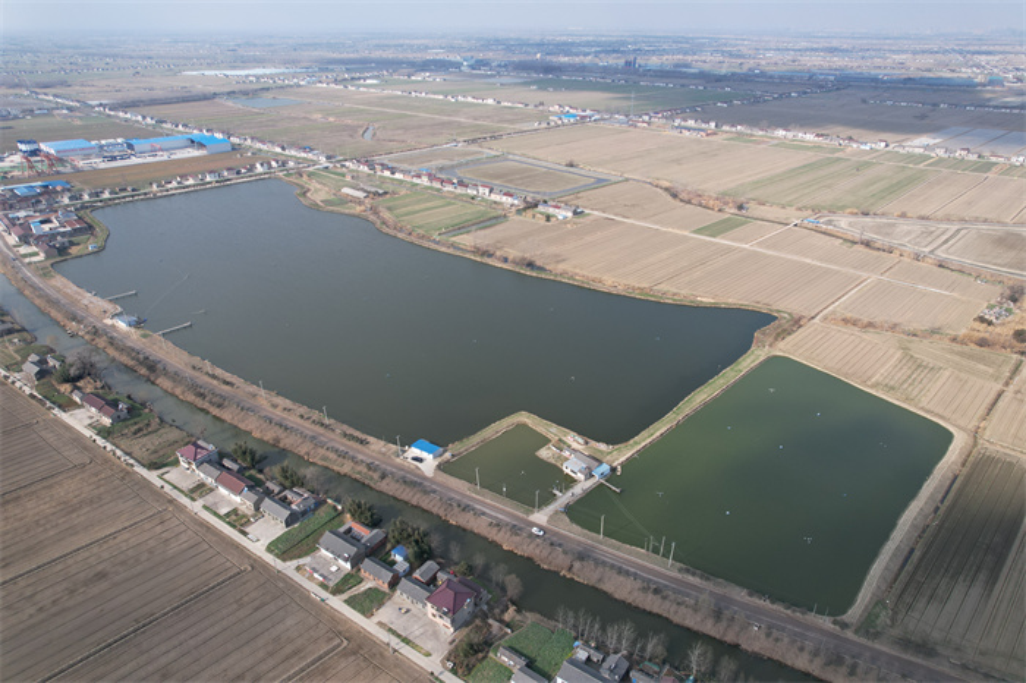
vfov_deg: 57.2
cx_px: 513
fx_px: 627
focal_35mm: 22
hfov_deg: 78.6
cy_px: 342
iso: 100
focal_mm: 8.38
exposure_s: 1/1250
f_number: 2.8
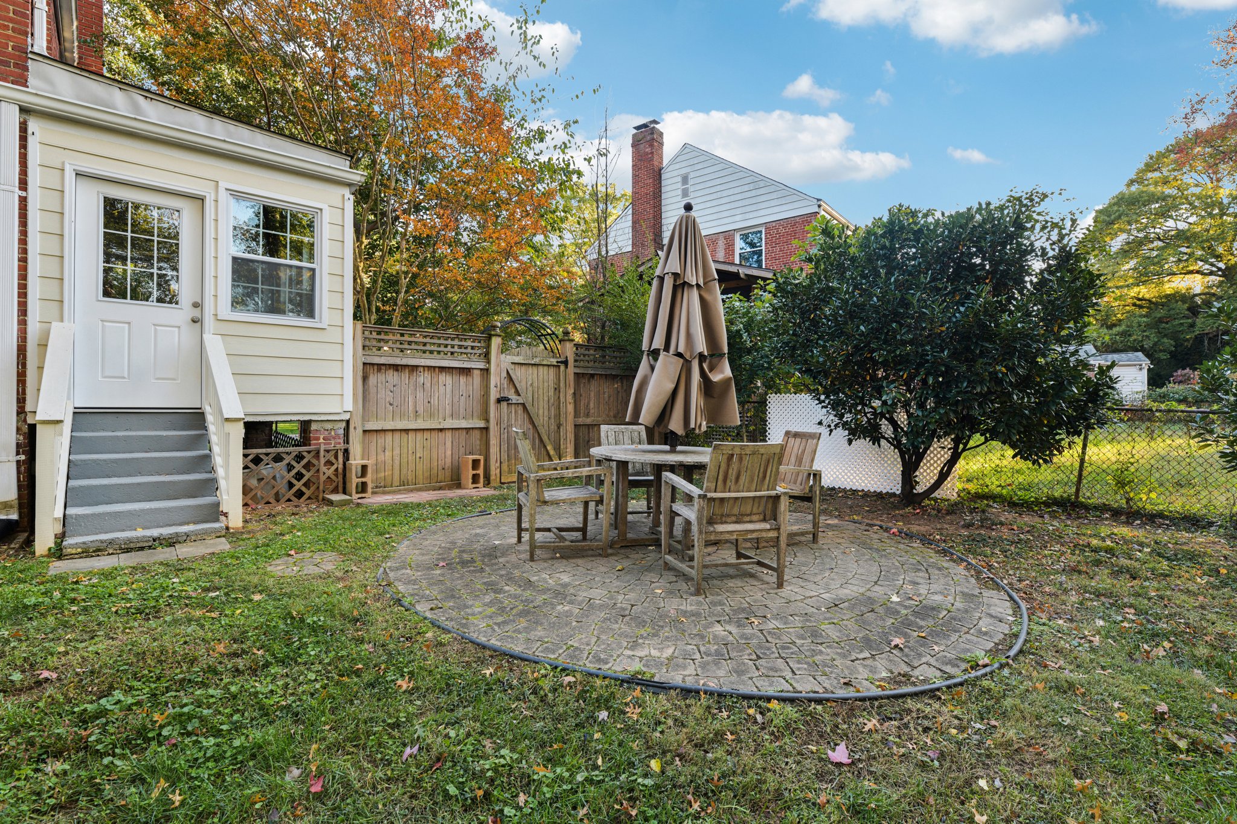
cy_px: 412
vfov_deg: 70.4
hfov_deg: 93.3
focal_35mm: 17
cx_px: 618
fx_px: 584
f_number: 8
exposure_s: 1/15
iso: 140
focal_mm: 17
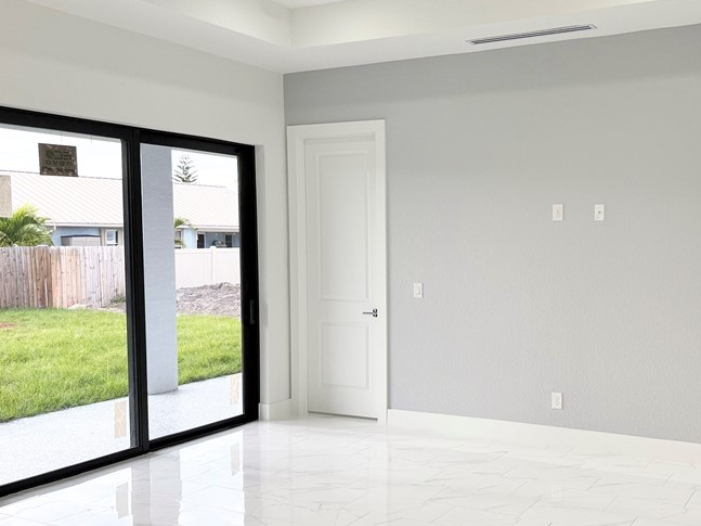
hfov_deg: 47.9
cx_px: 484
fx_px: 769
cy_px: 280
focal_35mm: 38
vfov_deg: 37.7
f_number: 1.78
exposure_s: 1/421
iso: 100
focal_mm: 6.76
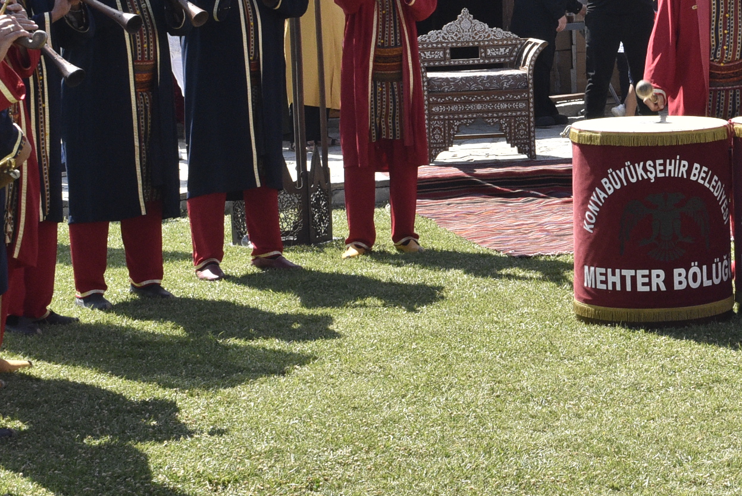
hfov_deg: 20.5
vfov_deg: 13.9
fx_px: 2004
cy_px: -12
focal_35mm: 97
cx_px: 671
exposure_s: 1/800
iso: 1000
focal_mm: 27
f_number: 14
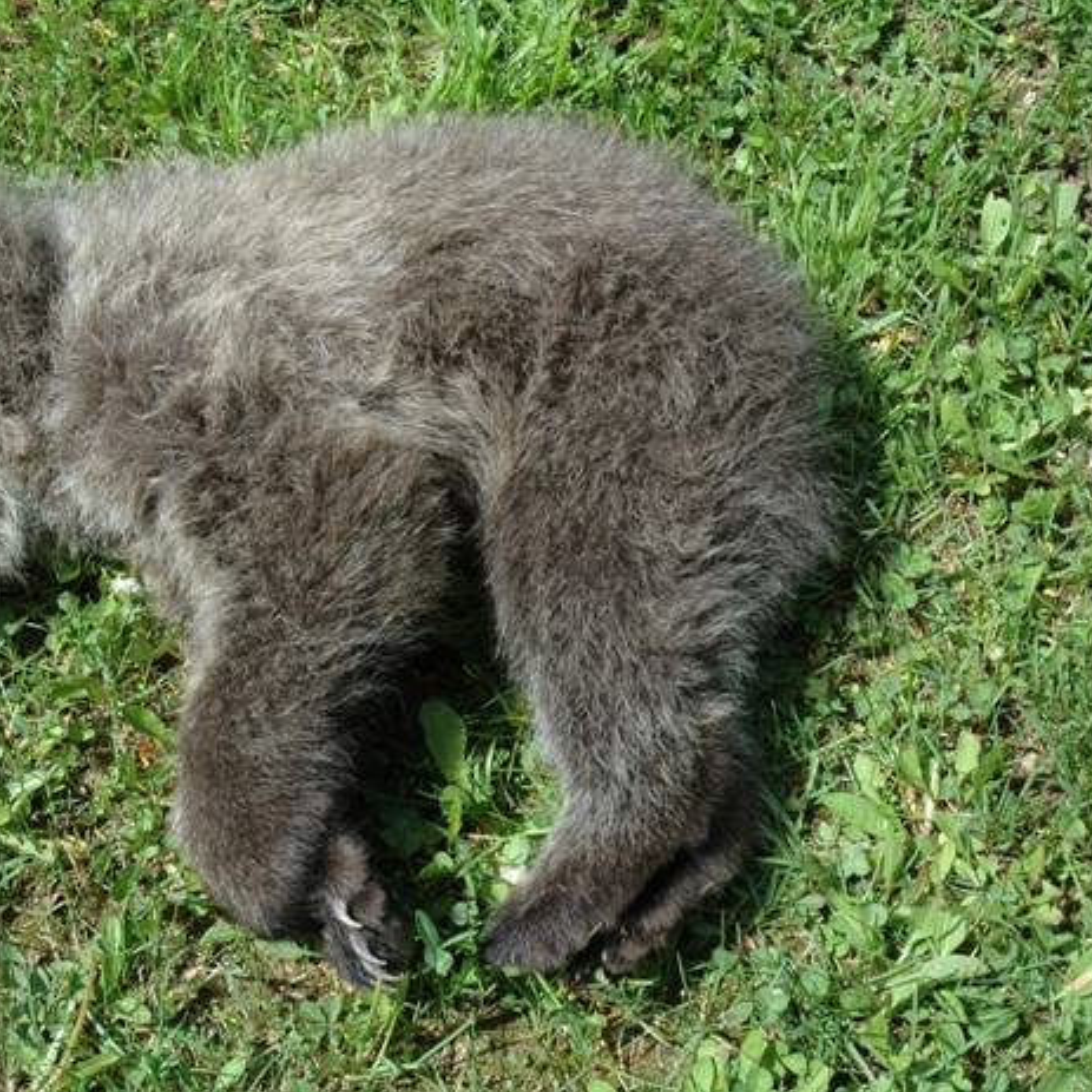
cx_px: 322
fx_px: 2129
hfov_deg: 28.5
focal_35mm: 60
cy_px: 546
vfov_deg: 28.8
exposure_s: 1/250
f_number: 8
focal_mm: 31
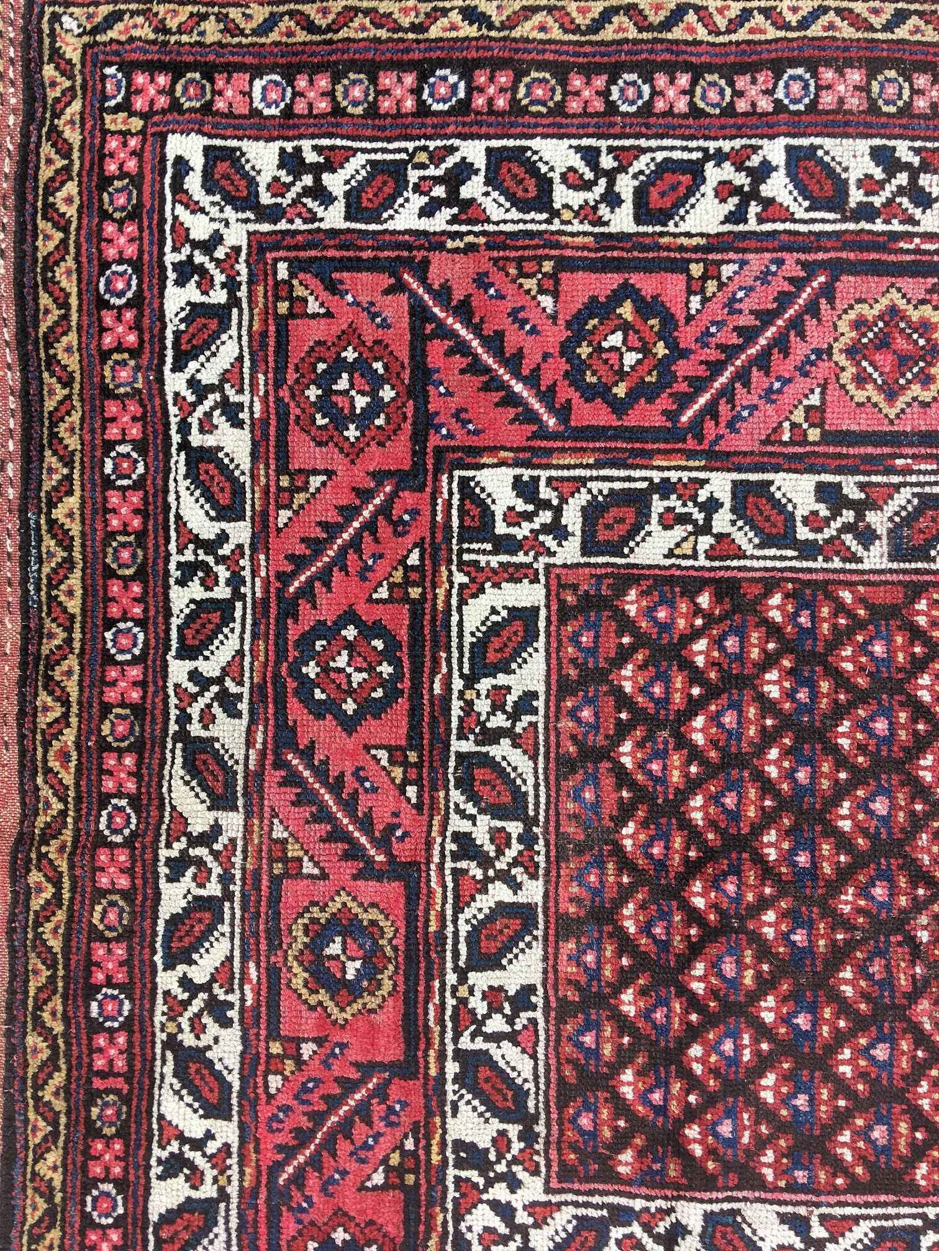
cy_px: 626
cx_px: 470
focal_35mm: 29
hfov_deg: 48.2
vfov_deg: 61.7
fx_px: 1049
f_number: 2.2
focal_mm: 4.15
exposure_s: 1/229
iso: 25
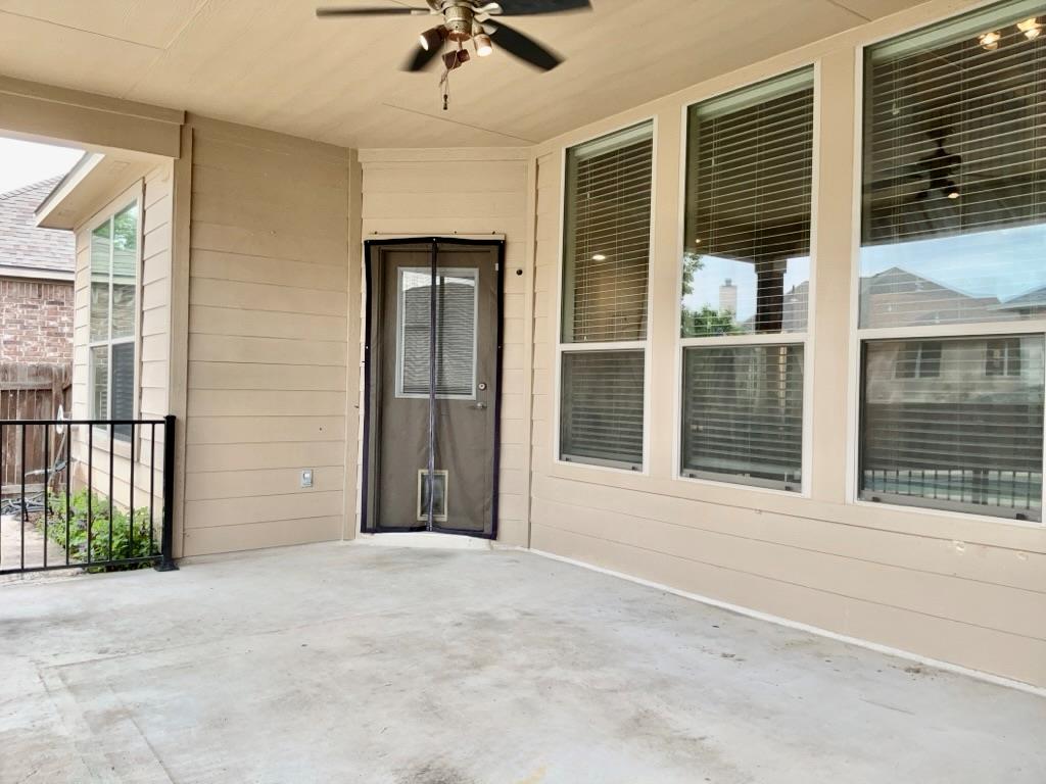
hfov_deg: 65.3
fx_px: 816
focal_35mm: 27
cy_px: 392
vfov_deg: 51.4
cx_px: 523
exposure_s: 1/100
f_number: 1.8
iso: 20
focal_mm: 3
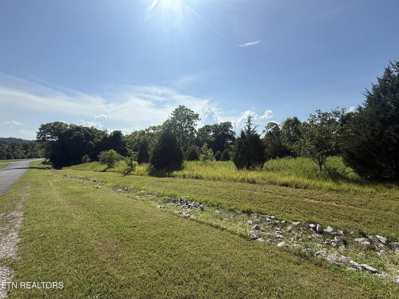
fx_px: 161
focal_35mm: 14
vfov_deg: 85.7
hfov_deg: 102.1
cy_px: 150
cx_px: 200
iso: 50
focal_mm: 2.22
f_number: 2.2
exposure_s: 1/4149
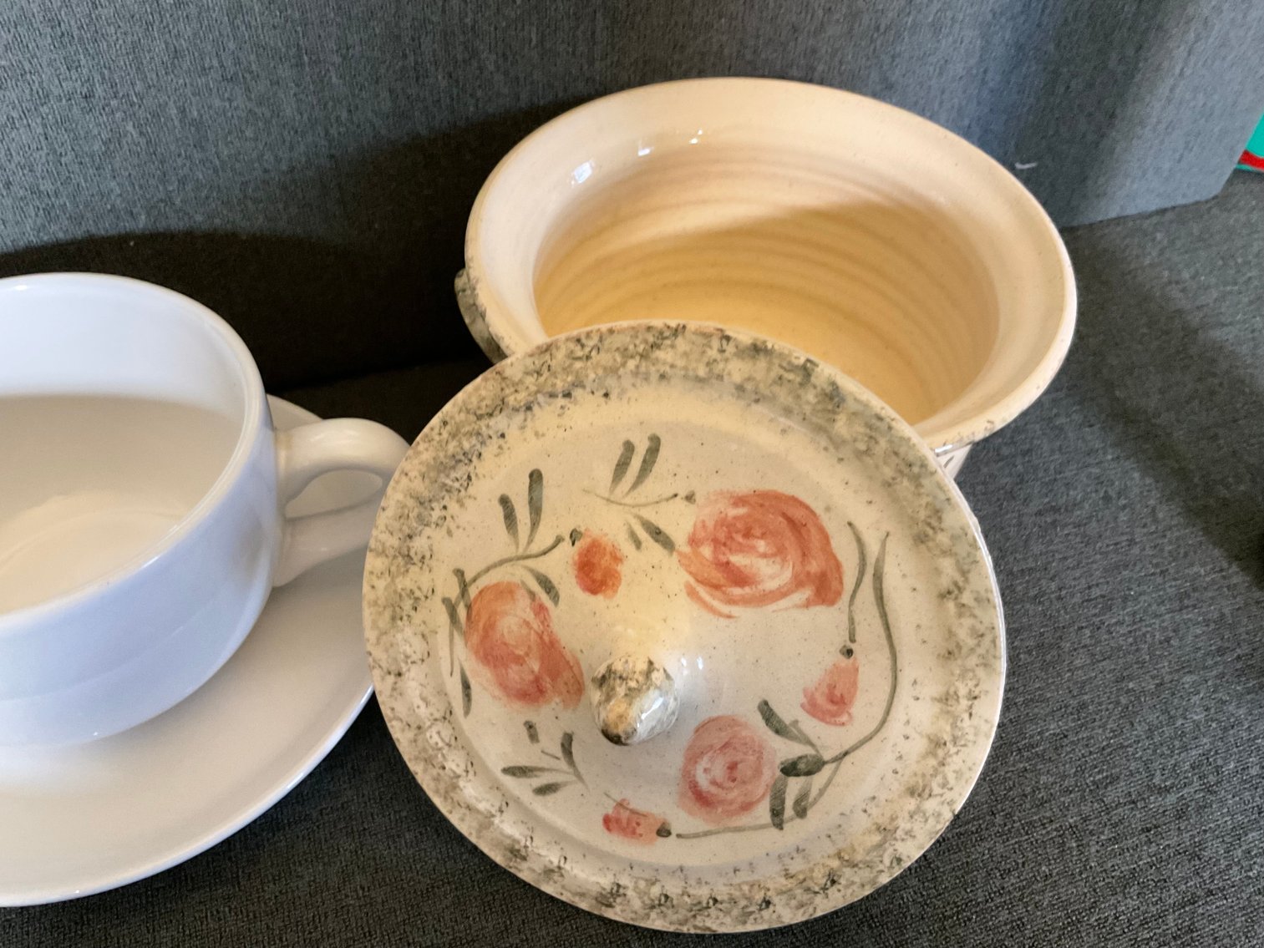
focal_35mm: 29
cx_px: 632
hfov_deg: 61.7
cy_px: 474
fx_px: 1059
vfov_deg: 48.2
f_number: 1.8
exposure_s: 1/50
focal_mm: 3
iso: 250
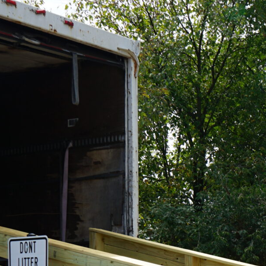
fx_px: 869
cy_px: 292
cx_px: 362
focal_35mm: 100
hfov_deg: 16.3
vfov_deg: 16.8
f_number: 10
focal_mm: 28
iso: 100
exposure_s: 1/100
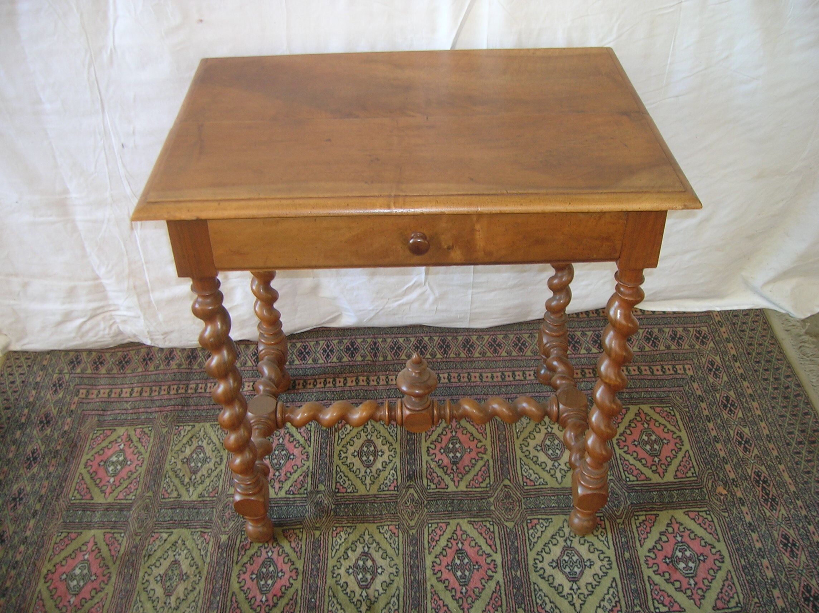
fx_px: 804
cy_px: 306
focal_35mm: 34
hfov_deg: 54.0
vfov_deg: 41.7
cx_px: 410
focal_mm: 5.7
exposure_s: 1/35.8
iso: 50
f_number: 2.9
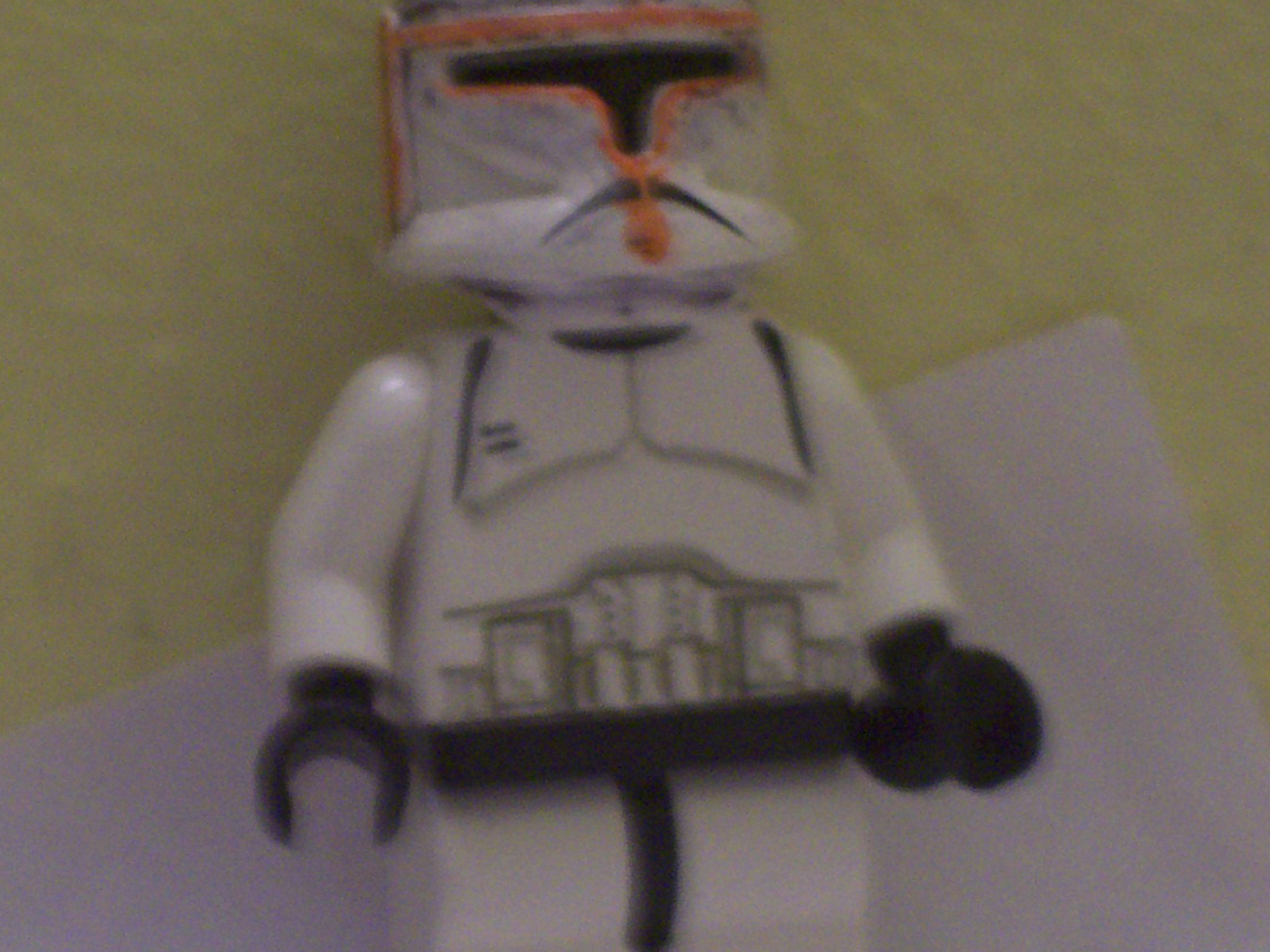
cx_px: 487
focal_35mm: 213
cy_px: 646
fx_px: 7814
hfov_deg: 9.3
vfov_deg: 7.0
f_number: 4.6
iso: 160
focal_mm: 16.8
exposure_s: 1/8
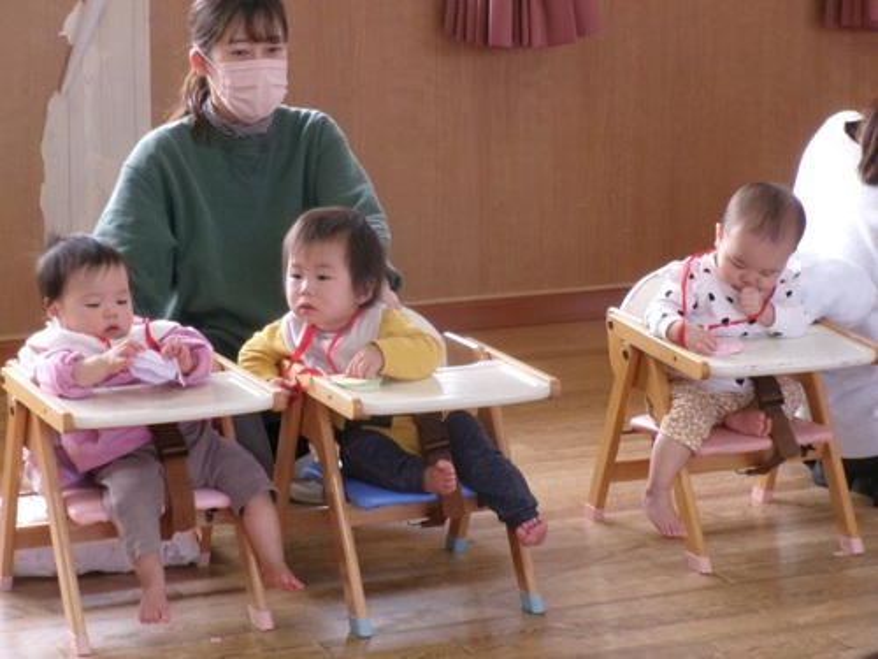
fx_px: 2917
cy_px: 330
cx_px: 439
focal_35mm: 115
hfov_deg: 17.1
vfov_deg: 12.9
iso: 800
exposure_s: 1/110
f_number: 6.2
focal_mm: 20.6
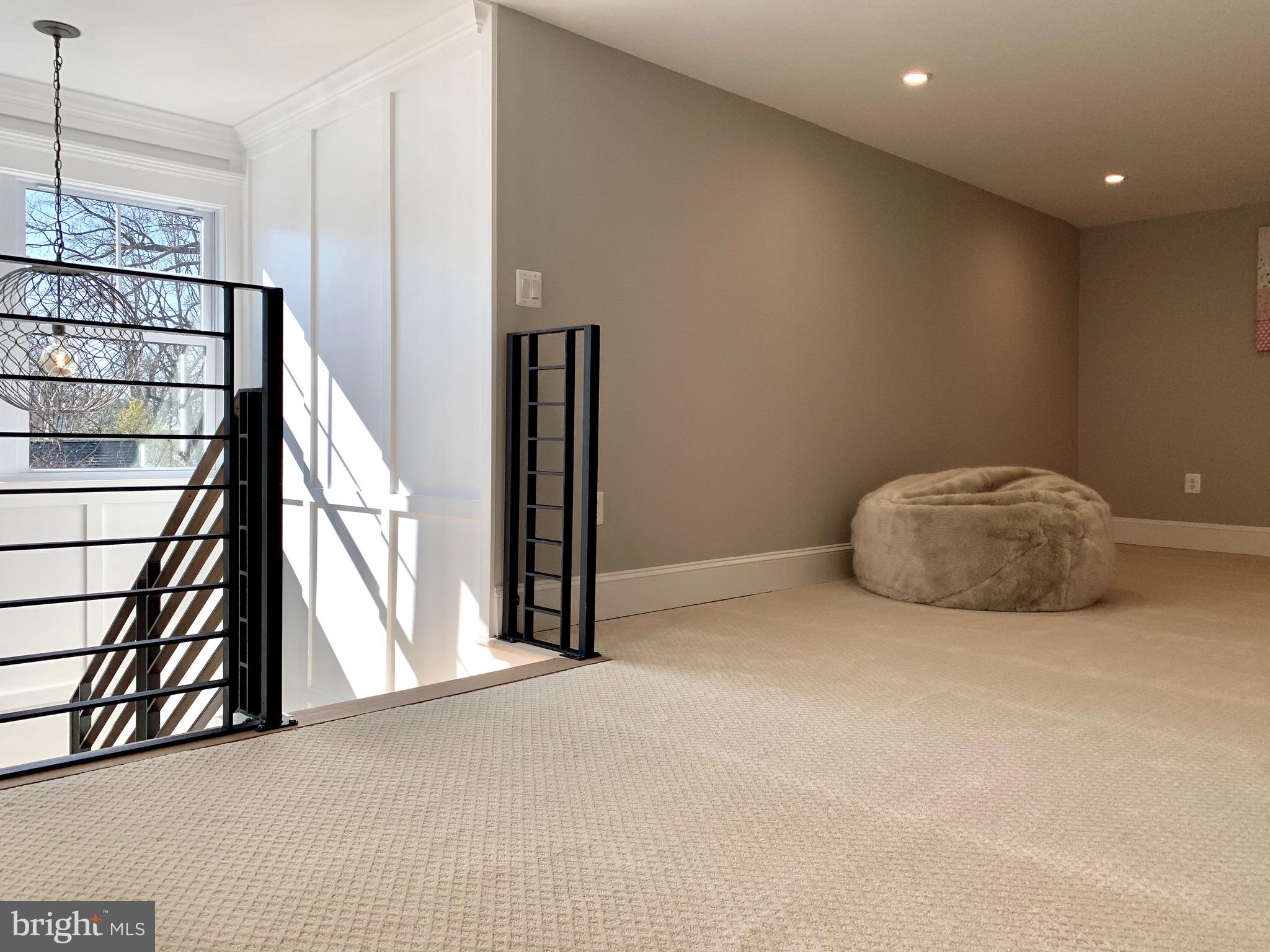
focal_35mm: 26
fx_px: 954
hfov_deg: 67.3
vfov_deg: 53.1
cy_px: 476
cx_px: 635
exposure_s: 1/267
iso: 25
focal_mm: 4.25
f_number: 1.8
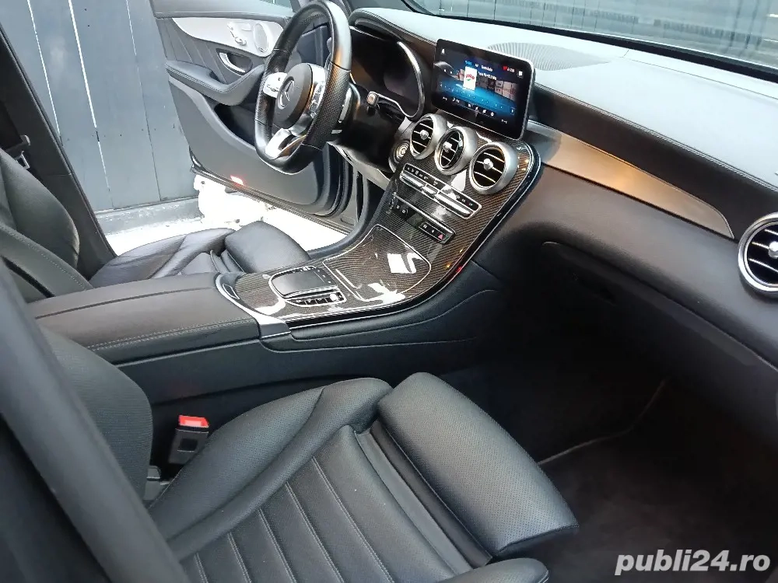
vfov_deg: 51.4
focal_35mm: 27
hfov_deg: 65.3
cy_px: 292
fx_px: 607
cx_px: 389
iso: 1000
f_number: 1.8
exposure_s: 1/33.3
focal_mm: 3.98
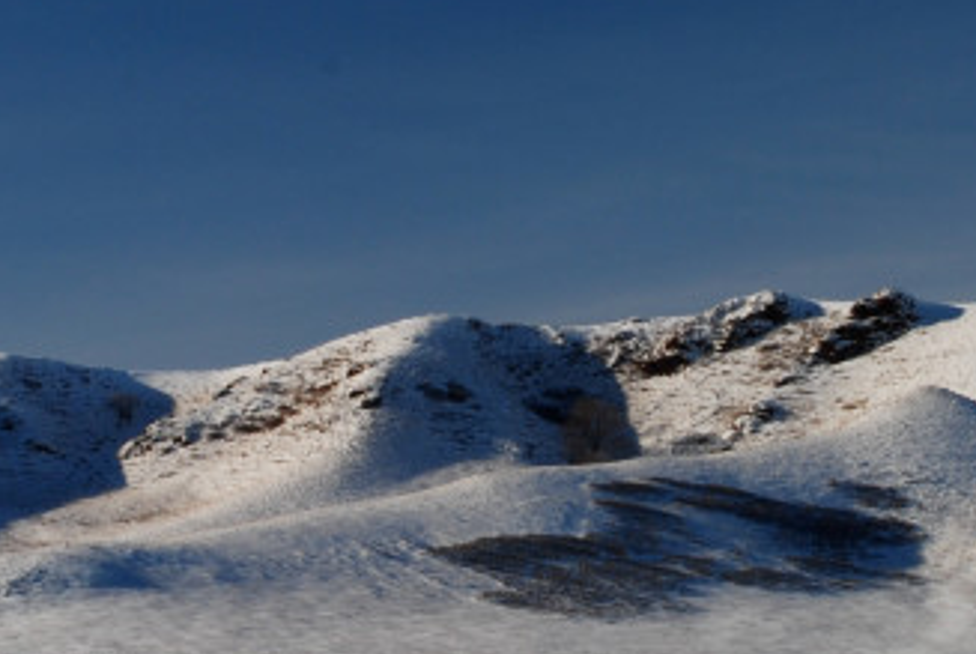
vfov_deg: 9.5
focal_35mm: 146
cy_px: 240
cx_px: 686
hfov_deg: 14.0
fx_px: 3952
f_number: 20
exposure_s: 1/40
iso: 100
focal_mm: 31
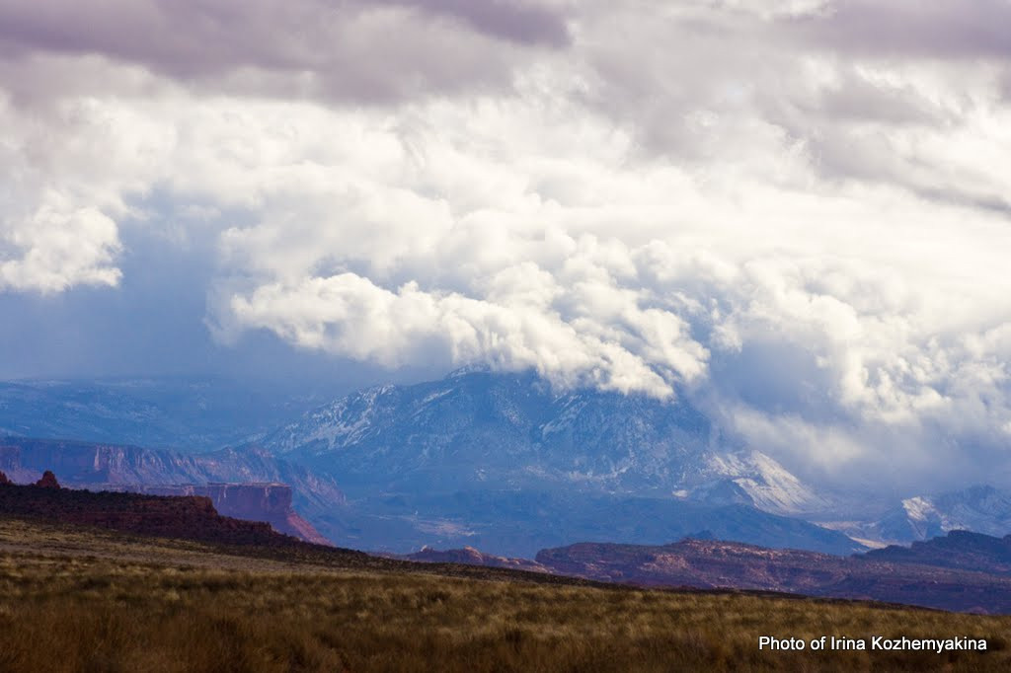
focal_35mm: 210
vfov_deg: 6.5
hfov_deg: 9.8
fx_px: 5895
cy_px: 336
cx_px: 506
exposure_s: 1/1250
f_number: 8
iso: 200
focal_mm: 140
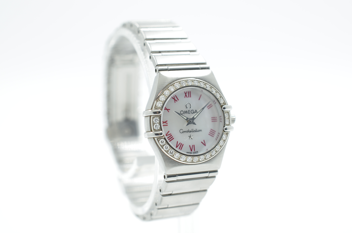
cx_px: 176
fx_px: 585
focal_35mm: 60
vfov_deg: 22.5
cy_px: 116
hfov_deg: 33.5
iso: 250
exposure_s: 1/50
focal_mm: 40
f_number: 8
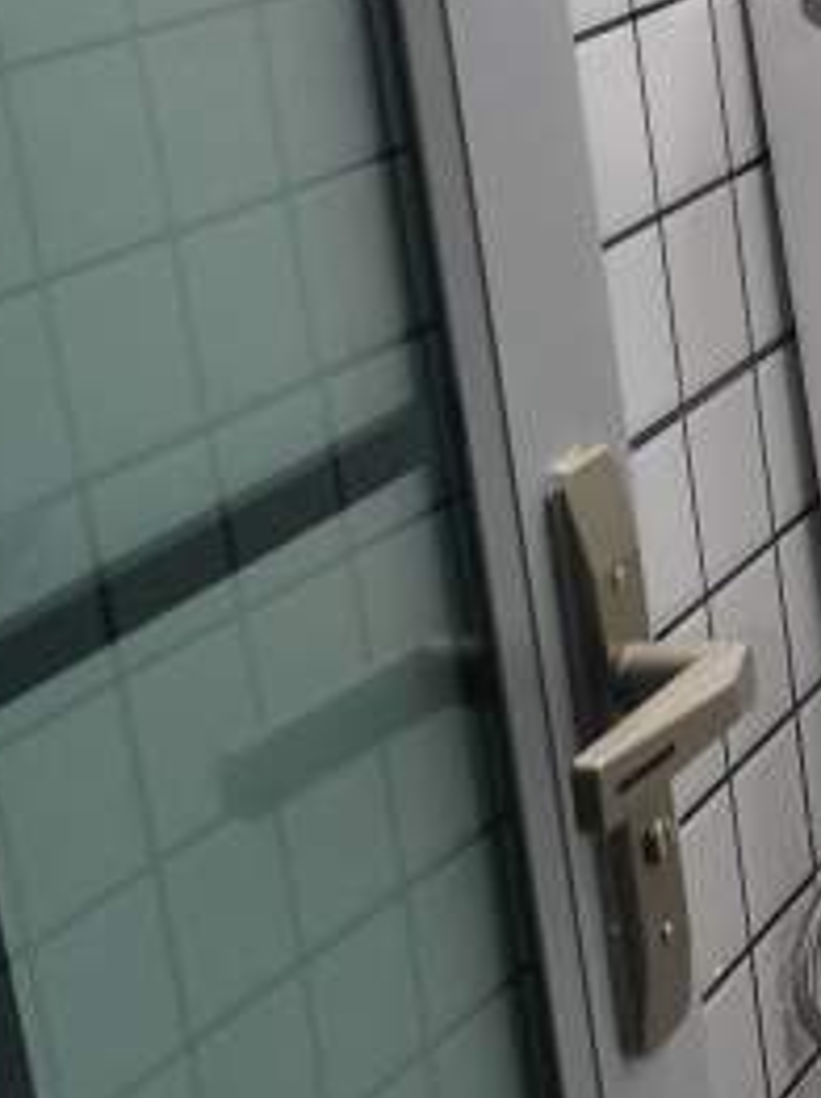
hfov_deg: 12.4
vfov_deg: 18.5
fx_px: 3358
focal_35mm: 106
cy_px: 668
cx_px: 1613
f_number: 1.8
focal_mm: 5.58
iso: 250
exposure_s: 1/100
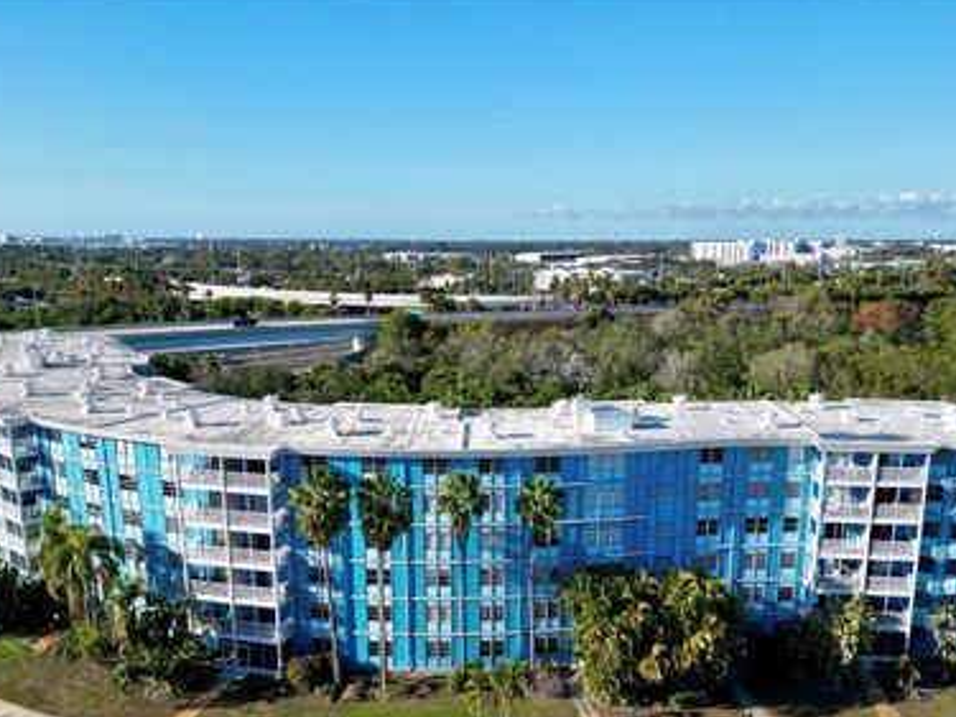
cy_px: 463
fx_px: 883
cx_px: 518
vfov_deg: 43.7
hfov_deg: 56.8
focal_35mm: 32
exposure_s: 1/2500
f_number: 1.7
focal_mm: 6.72
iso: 120
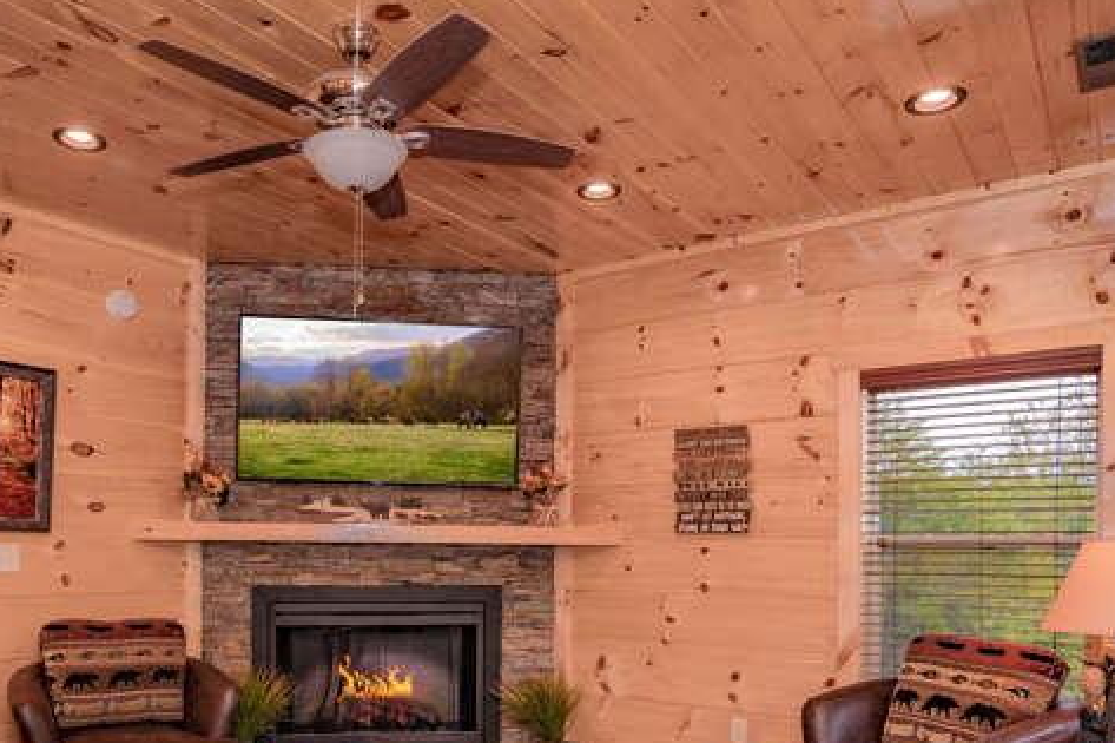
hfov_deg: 68.9
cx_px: 464
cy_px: 552
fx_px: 805
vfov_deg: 47.8
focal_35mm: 26
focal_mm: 16
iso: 1600
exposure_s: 1/125
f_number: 9
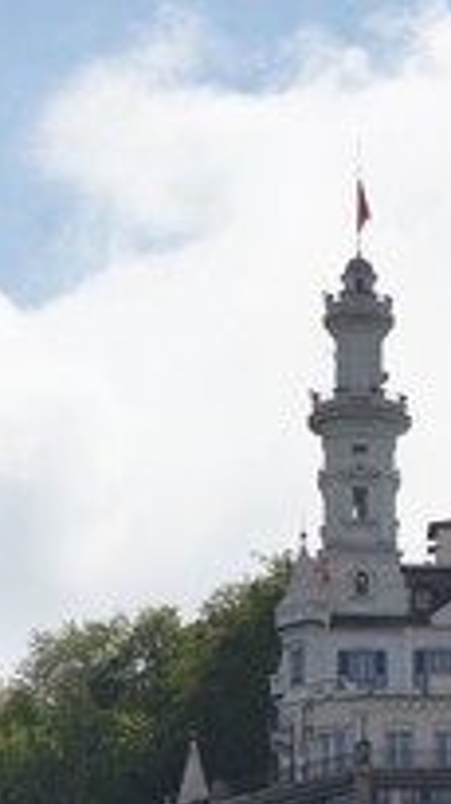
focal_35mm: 423
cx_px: 522
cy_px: 594
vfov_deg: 5.1
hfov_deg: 2.9
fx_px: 9012
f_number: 9
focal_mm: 120
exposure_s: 1/500
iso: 100
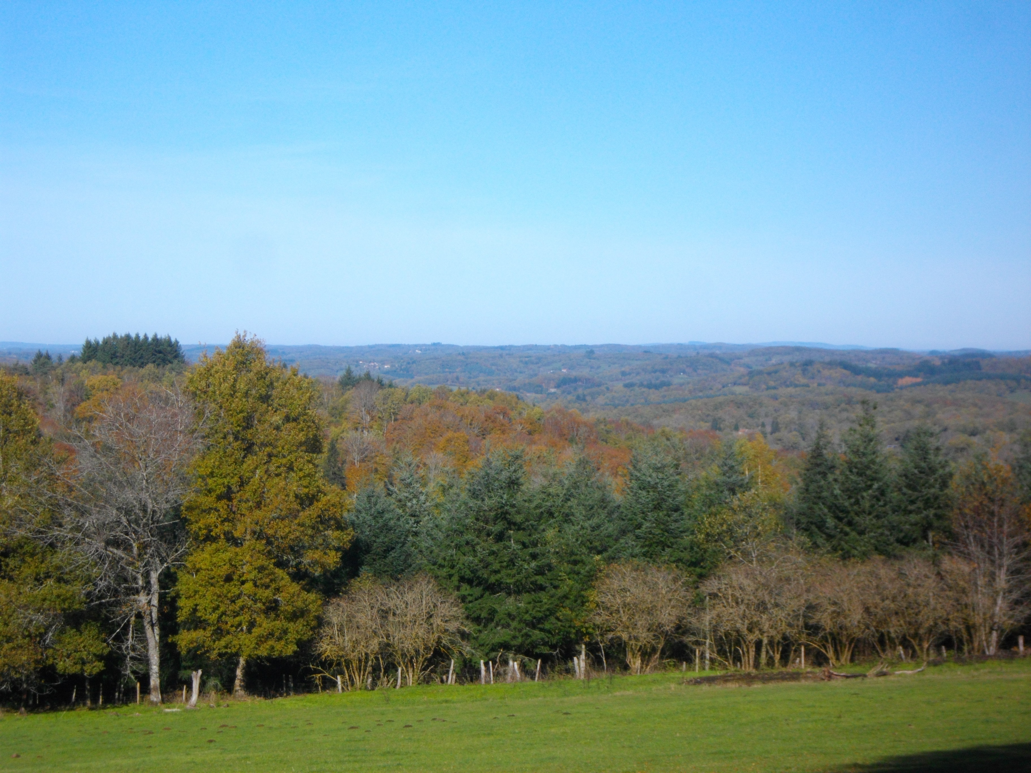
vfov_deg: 15.7
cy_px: 386
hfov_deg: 20.9
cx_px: 516
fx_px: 2800
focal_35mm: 94
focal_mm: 17.1
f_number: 5.2
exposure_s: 1/500
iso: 100
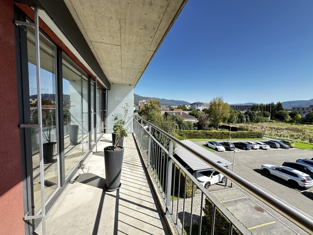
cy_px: 118
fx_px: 127
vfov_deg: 85.7
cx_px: 156
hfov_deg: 102.1
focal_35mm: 14
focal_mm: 2.22
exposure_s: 1/331
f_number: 2.2
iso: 40
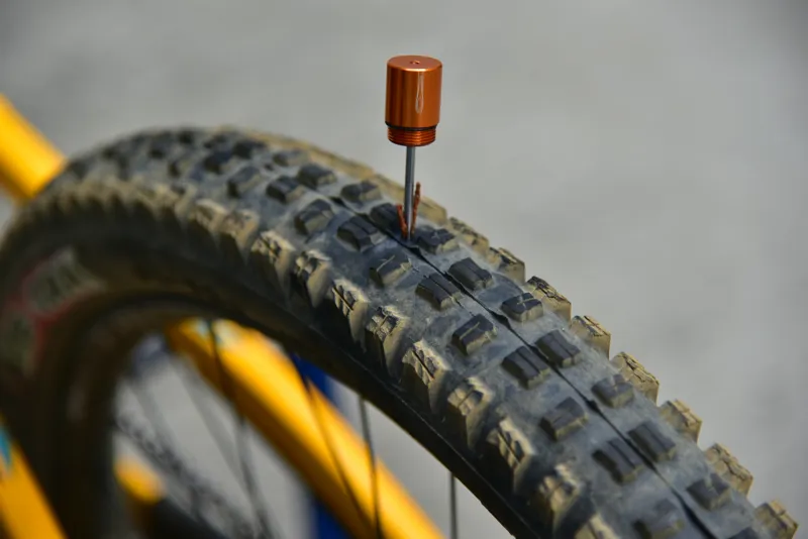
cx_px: 404
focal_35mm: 120
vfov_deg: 11.4
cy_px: 270
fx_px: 2694
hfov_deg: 17.1
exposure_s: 1/250
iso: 100
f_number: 4
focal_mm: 120
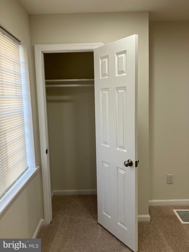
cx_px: 94
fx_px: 204
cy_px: 126
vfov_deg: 63.4
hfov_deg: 49.7
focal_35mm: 28
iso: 80
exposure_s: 1/120
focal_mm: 3.99
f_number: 1.8
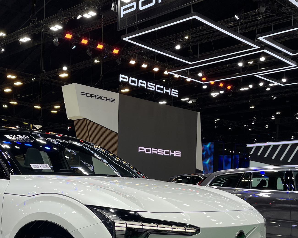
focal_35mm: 50
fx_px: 441
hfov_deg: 36.2
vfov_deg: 28.9
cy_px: 219
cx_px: 62
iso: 32
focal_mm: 4.2
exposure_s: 1/191
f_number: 1.6
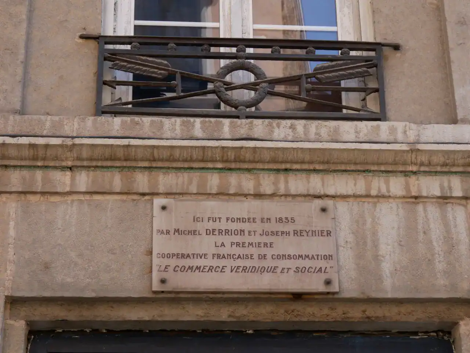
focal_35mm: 92
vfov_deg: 16.1
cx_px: 235
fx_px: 1250
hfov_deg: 21.3
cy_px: 176
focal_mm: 46
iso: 200
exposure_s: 1/200
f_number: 5.6
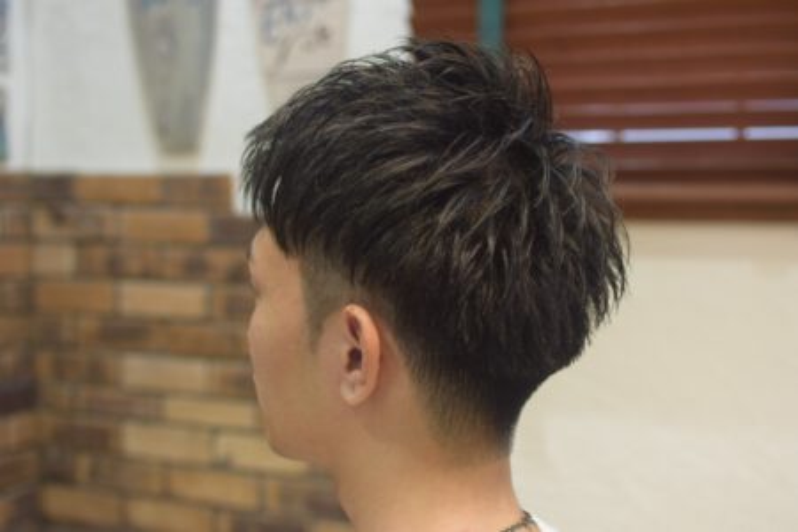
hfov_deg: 37.9
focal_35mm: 52
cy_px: 266
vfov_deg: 25.8
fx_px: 1164
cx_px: 399
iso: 900
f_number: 2.8
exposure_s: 1/60
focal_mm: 35
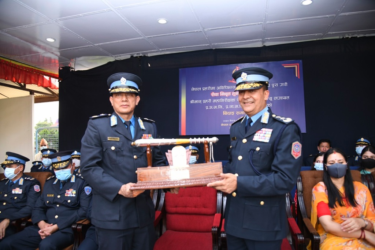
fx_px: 250
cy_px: 125
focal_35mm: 24
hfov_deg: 73.7
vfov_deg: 53.1
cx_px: 188
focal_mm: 24
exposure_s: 1/250
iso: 640
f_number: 4
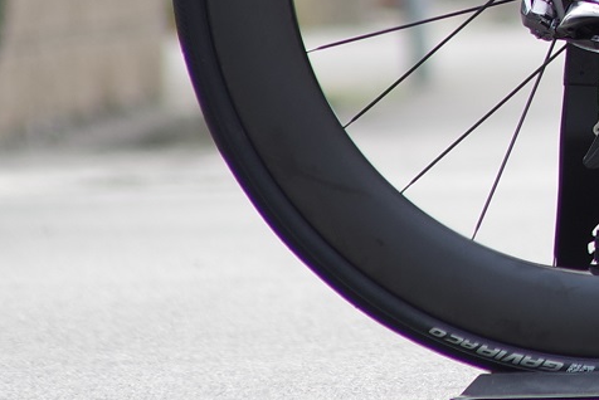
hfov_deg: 1.8
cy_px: -304
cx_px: 1275
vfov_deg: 1.2
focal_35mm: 1172
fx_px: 19512
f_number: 5.6
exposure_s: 1/160
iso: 100
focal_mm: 170
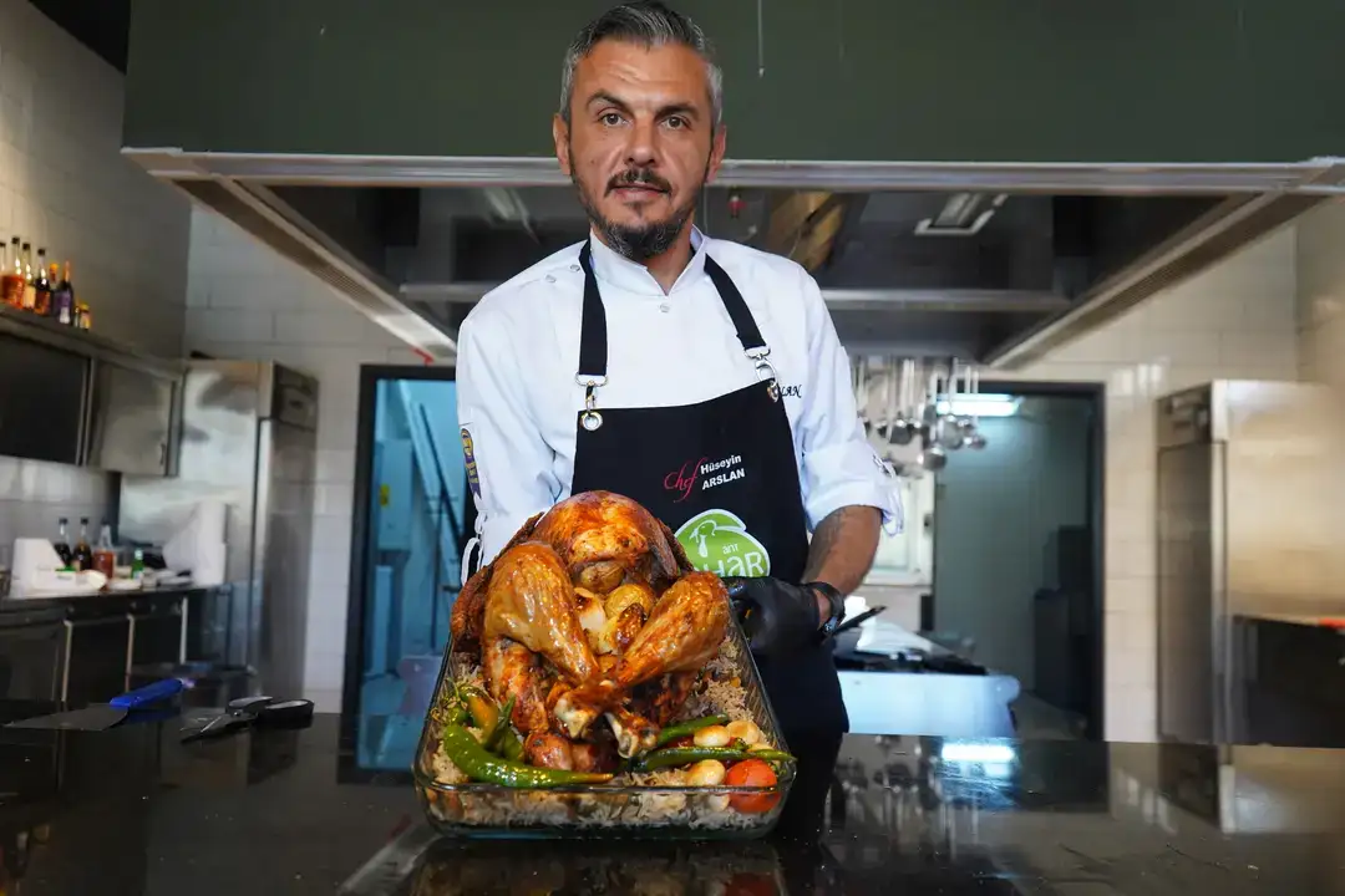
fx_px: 1083
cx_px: 672
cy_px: 448
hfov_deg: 63.7
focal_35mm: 29
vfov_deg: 45.0
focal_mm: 29
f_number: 4.5
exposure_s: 1/125
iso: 2500
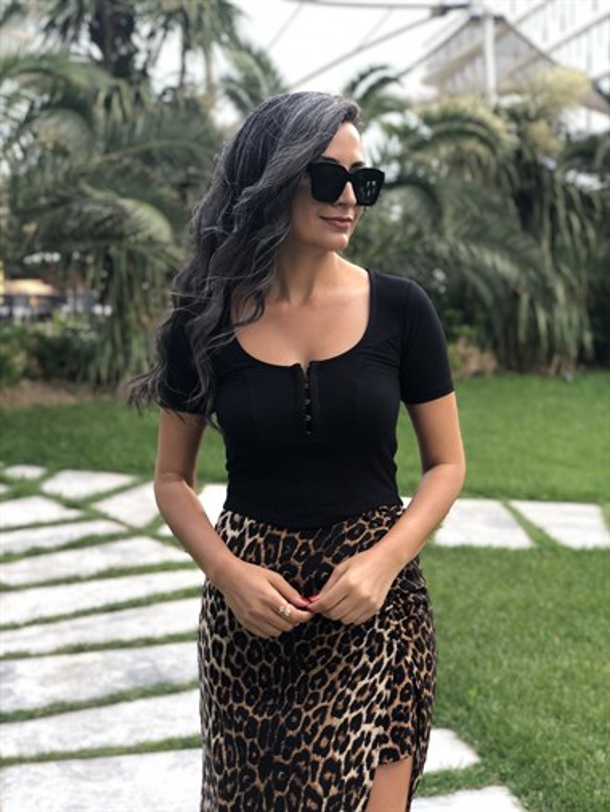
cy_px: 406
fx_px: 1221
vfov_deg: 36.8
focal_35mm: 52
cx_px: 305
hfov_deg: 28.1
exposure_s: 1/60
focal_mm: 6
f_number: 2.4
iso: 20
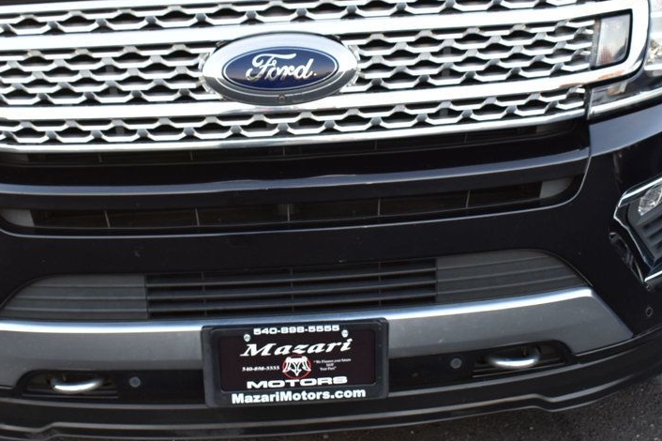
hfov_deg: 34.1
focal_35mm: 59
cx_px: 288
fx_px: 1079
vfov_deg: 23.1
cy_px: 224
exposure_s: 1/25
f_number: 7.1
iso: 400
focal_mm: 27
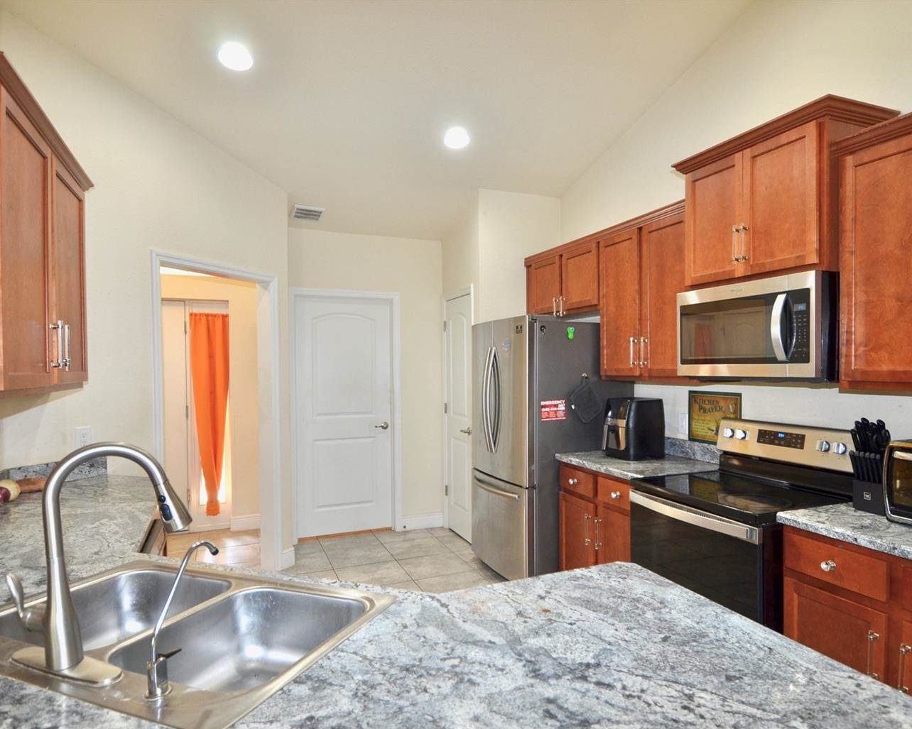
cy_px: 374
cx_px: 489
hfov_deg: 77.5
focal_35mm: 21
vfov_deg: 65.5
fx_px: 567
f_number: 4
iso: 500
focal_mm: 12
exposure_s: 1/60
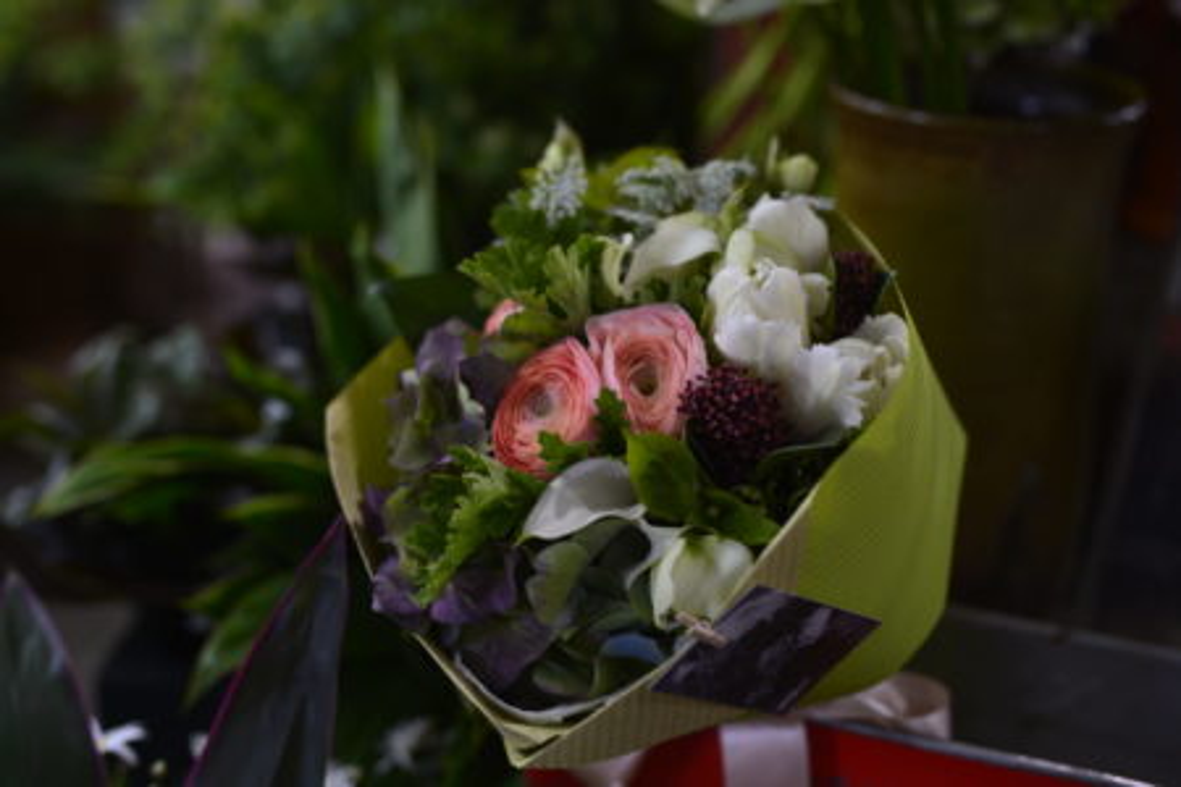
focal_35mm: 50
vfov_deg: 27.0
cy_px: 394
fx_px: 1640
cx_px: 590
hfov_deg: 39.6
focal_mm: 50
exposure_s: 1/50
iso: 200
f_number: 2.5
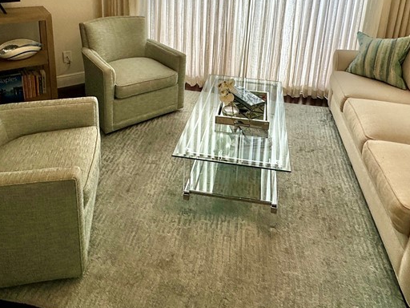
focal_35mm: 28
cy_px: 30
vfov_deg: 45.1
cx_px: 224
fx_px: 332
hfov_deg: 63.3
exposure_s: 1/209
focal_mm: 2.22
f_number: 2.2
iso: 40
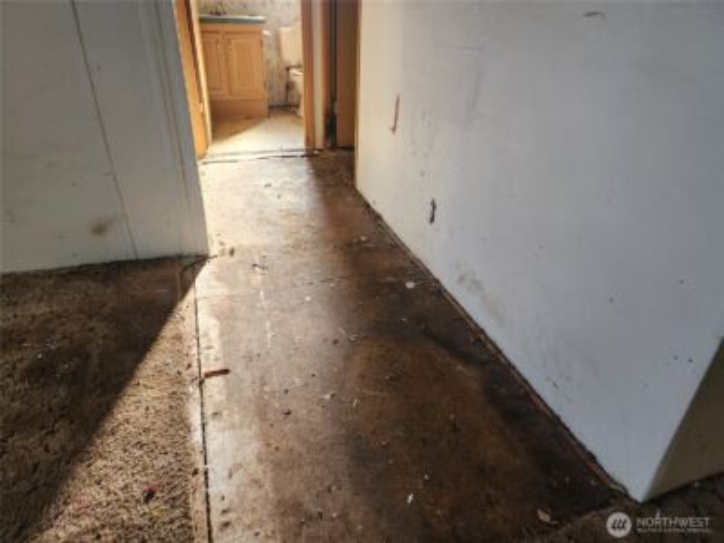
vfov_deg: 58.9
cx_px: 362
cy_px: 272
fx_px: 481
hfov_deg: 73.9
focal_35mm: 23
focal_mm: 6.4
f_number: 1.8
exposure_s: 1/120
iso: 400
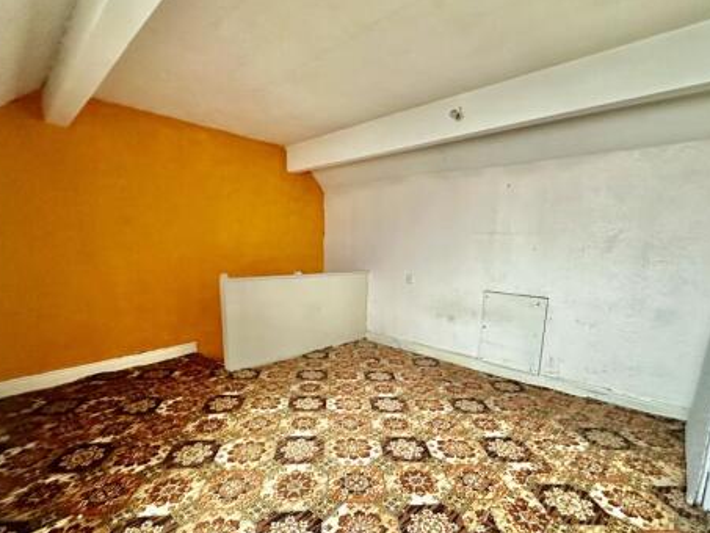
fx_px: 369
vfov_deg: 71.1
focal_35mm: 18
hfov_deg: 87.7
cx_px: 358
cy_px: 311
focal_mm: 2.22
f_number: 2.2
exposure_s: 1/60
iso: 800
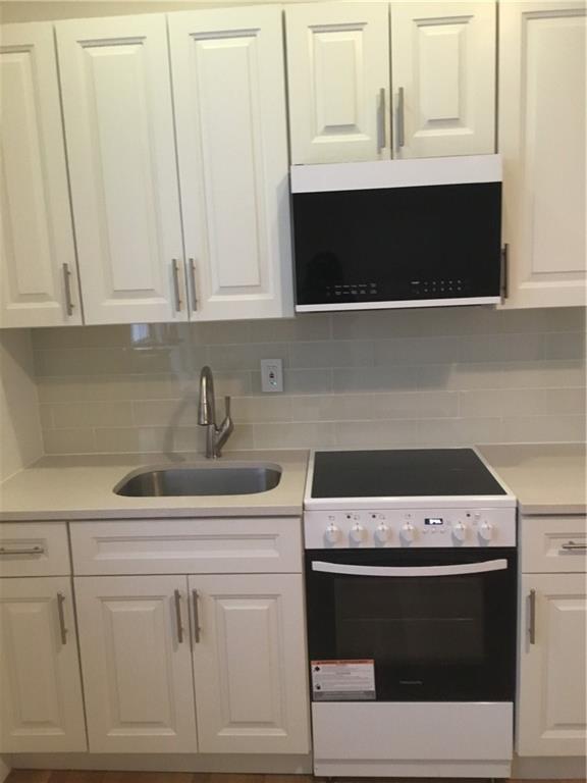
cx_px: 294
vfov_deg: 58.4
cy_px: 392
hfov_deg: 45.4
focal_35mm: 31
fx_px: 701
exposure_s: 1/24
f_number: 2.4
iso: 200
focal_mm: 3.3
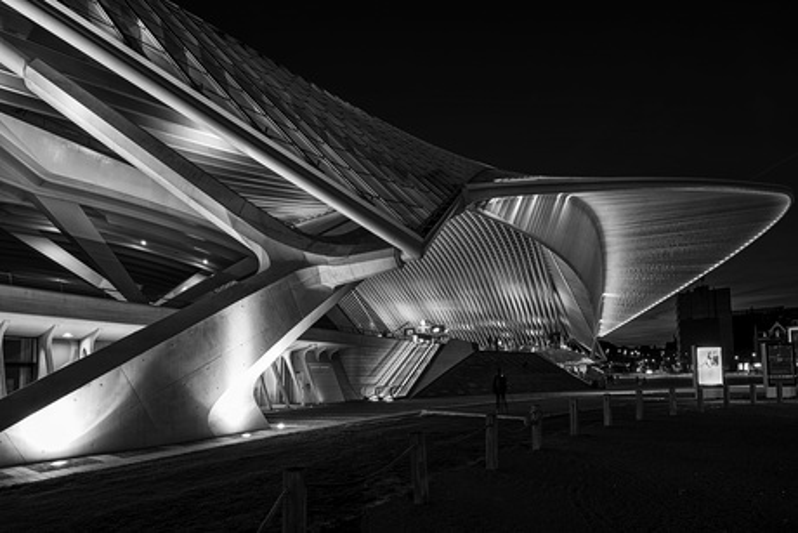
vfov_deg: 81.2
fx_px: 310
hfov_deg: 104.2
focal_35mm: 14
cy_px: 266
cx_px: 399
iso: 100
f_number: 11
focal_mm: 14
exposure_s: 5
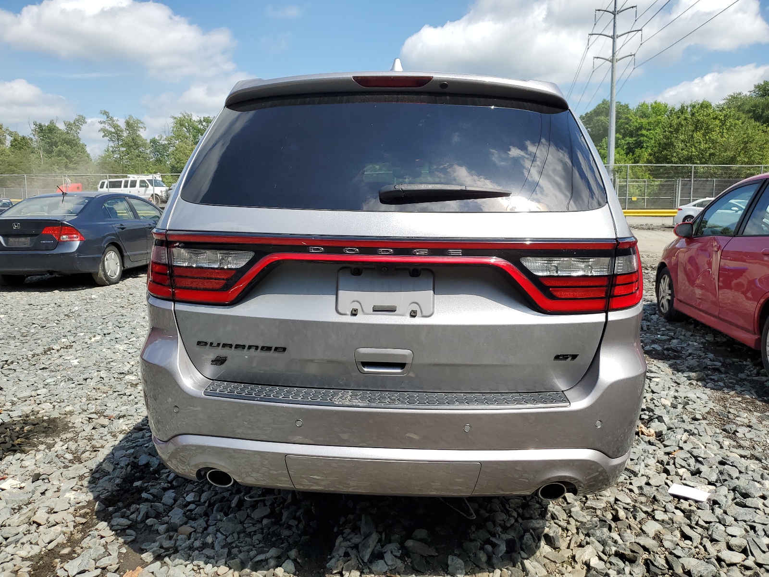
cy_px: 288
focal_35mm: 26
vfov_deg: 53.1
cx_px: 384
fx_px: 578
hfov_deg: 67.3
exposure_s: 1/3333
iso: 50
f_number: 1.5
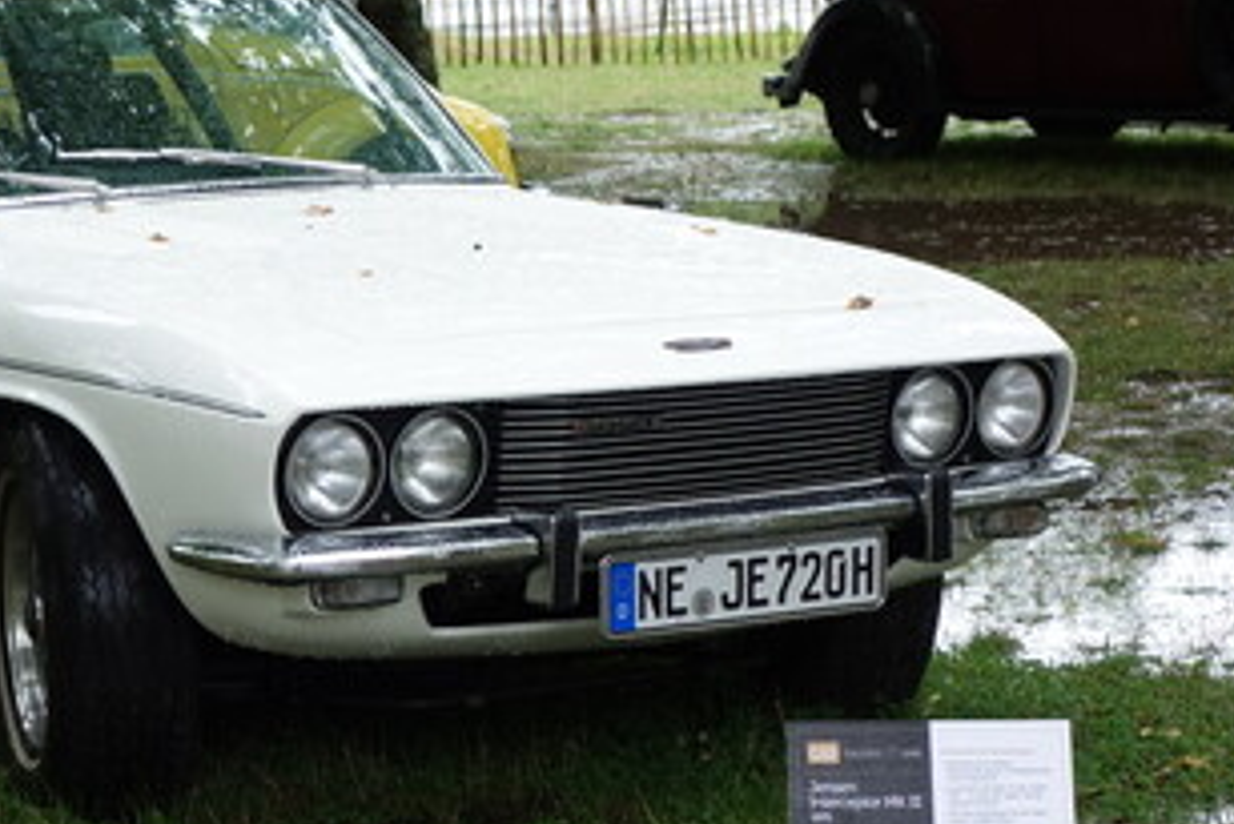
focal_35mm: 131
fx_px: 4492
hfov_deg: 15.5
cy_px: 591
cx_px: 249
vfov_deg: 10.5
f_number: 4
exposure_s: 1/80
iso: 200
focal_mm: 25.02
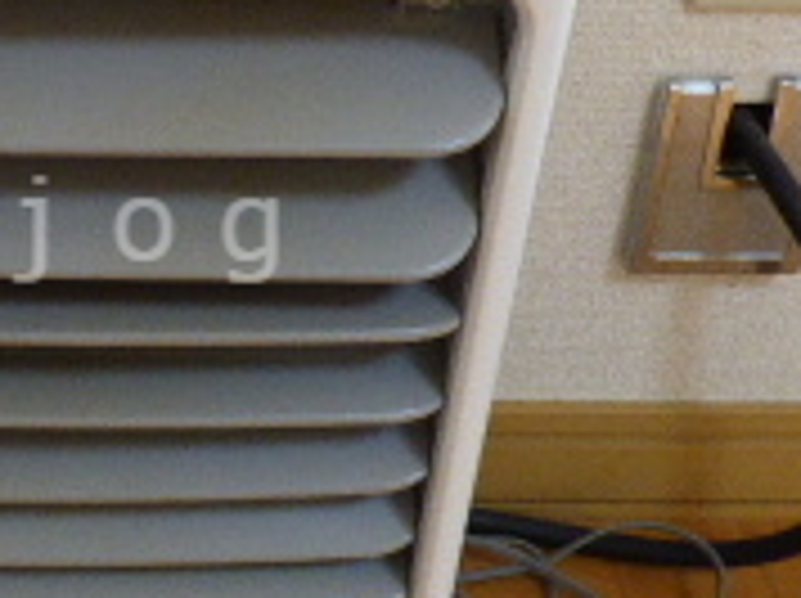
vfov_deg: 20.4
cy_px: 229
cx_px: -4
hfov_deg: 25.7
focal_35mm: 72
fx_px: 1664
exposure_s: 1/60
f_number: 2.8
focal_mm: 3.58
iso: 320
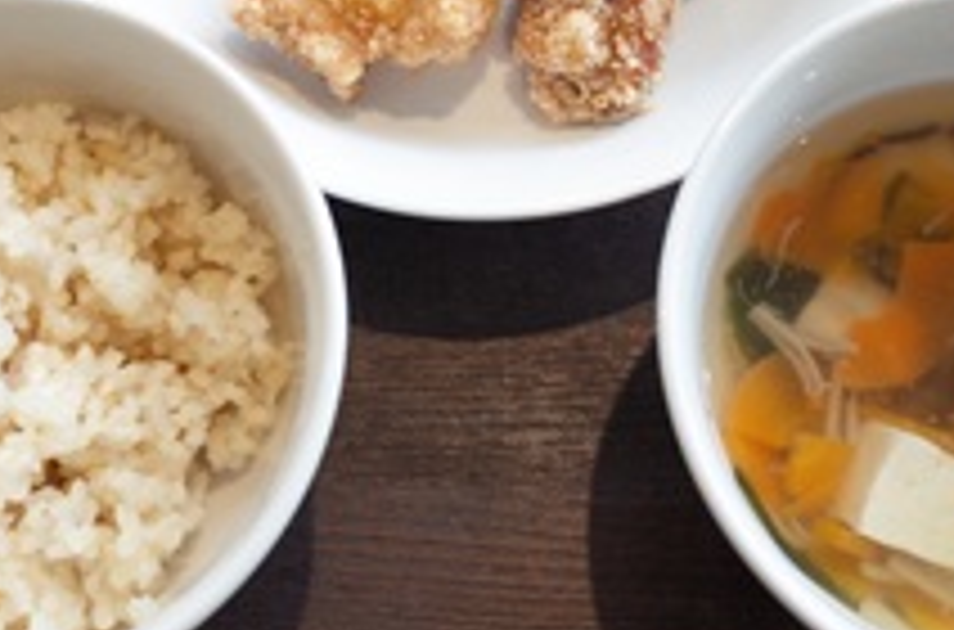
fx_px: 1717
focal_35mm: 65
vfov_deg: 20.5
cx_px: 477
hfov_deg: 31.0
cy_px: 99
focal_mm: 18.3
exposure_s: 1/30
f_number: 5.6
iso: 1100
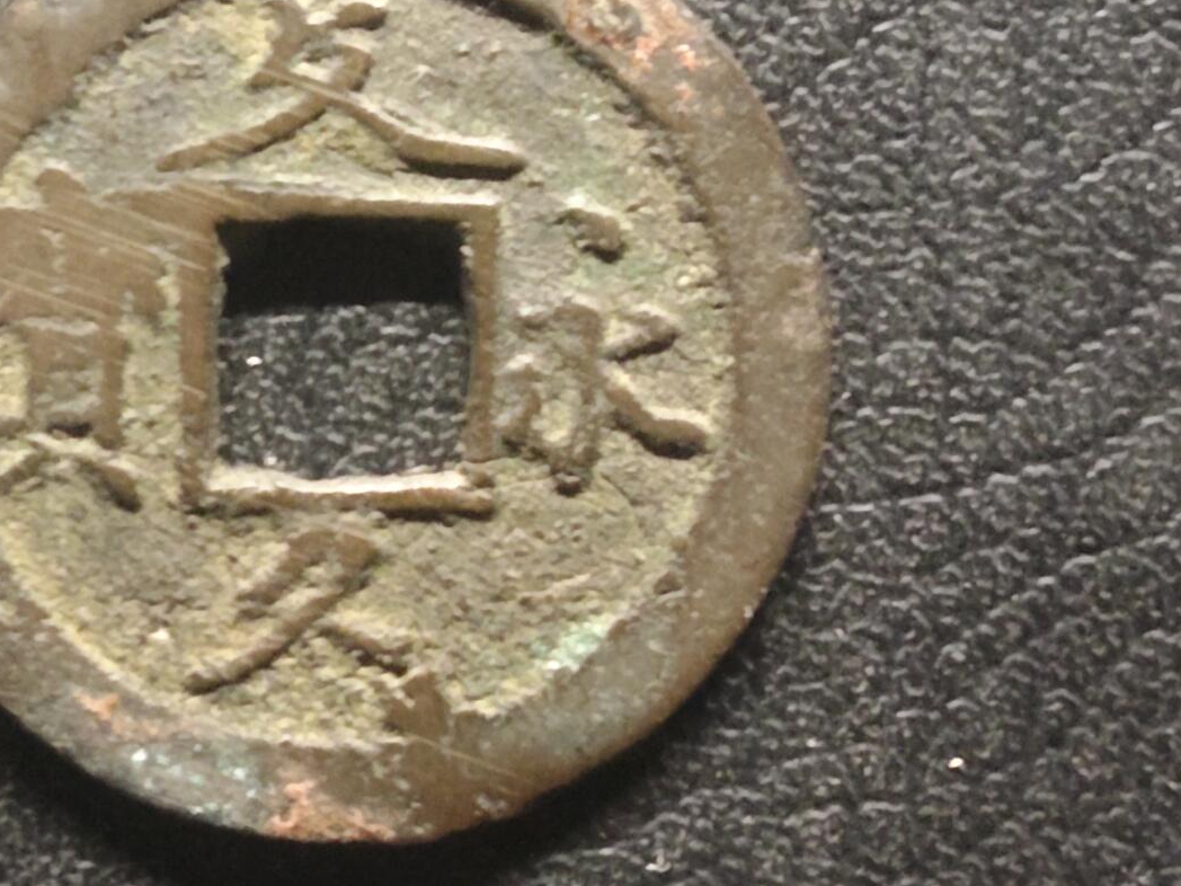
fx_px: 2934
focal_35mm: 86
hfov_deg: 22.7
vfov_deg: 17.2
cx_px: 423
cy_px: 379
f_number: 2.2
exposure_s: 1/16.7
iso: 1600
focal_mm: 3.42
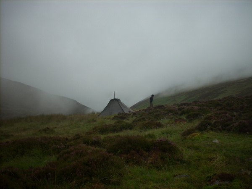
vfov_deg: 38.7
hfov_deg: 50.1
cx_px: 126
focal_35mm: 37
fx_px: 269
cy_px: 94
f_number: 2.8
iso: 64
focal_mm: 6.2
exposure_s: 1/38.9
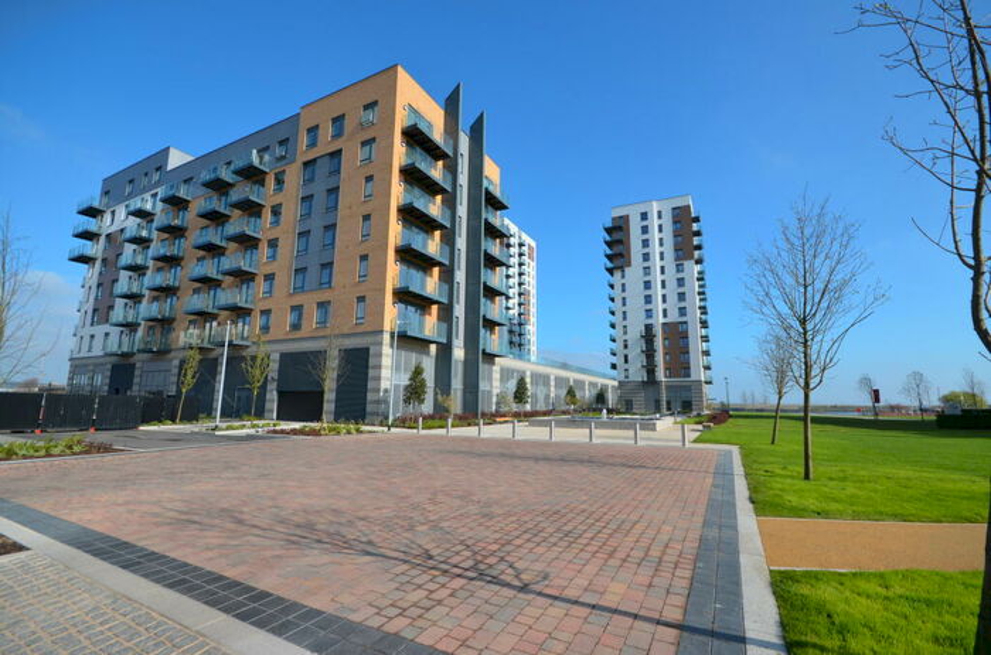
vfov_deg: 77.0
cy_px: 328
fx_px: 412
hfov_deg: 100.5
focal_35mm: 15
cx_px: 496
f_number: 8
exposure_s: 1/250
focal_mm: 10
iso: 125
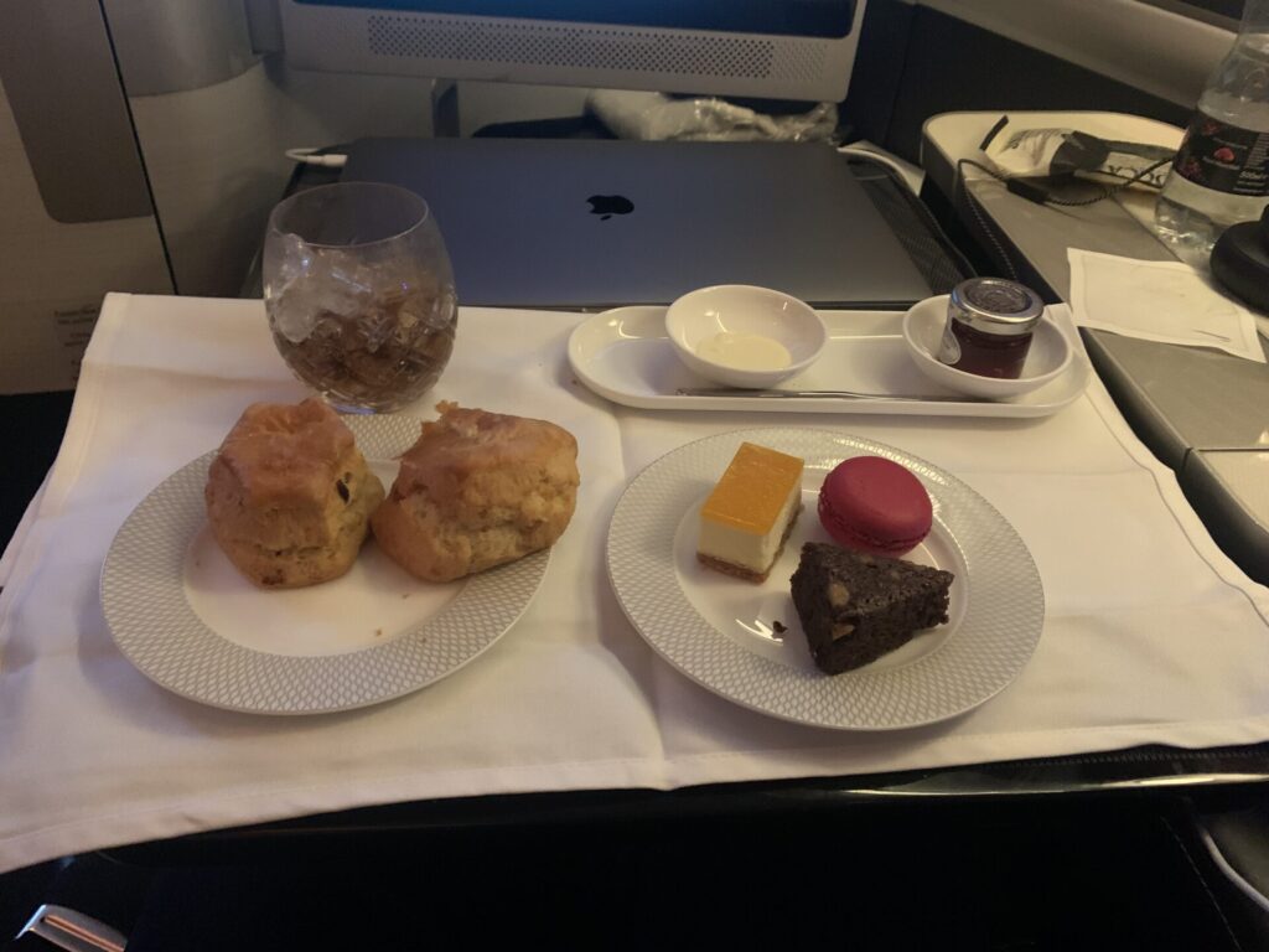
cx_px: 634
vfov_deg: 53.1
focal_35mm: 26
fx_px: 953
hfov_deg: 67.3
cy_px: 476
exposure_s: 1/25
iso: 800
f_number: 1.8
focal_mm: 4.25
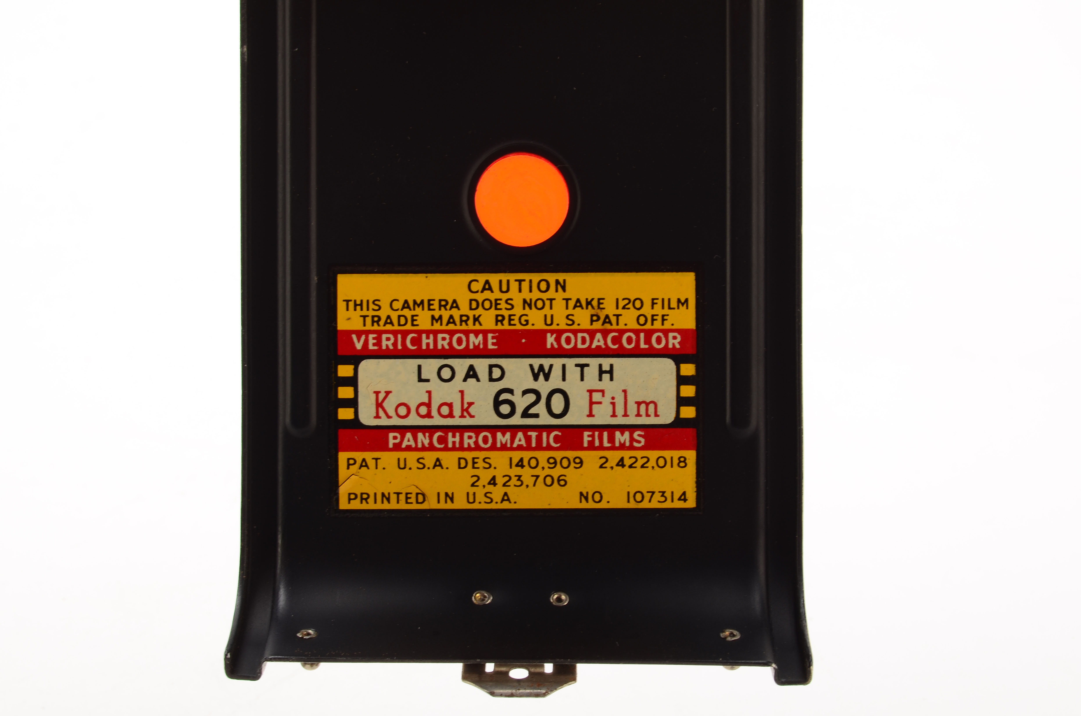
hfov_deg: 24.7
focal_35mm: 82
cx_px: 540
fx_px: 2472
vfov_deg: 16.5
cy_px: 358
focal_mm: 55
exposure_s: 1/160
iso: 100
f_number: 18
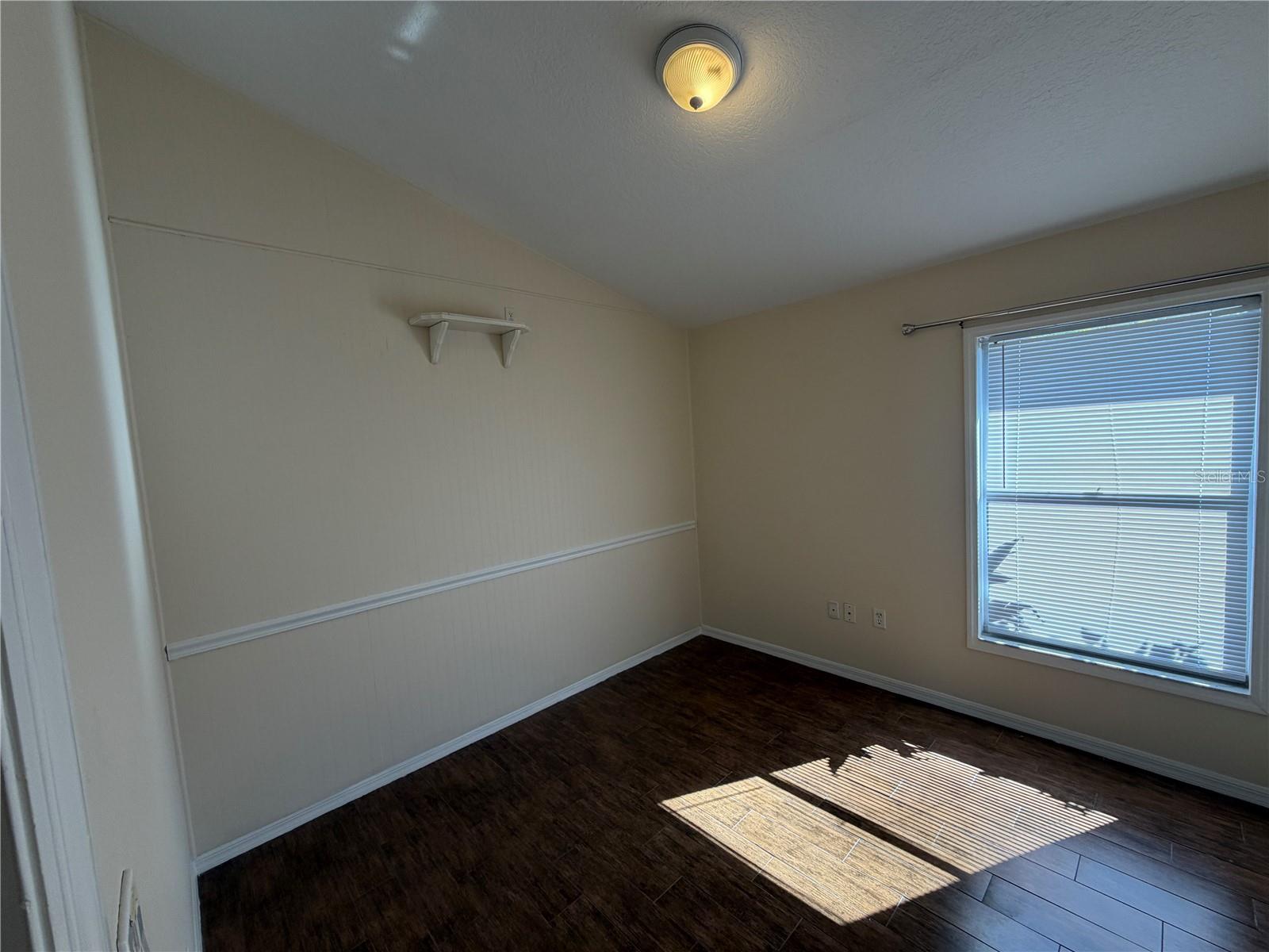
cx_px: 634
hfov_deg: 102.1
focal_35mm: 14
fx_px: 513
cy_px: 476
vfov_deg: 85.7
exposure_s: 1/120
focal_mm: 2.22
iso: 64
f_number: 2.2
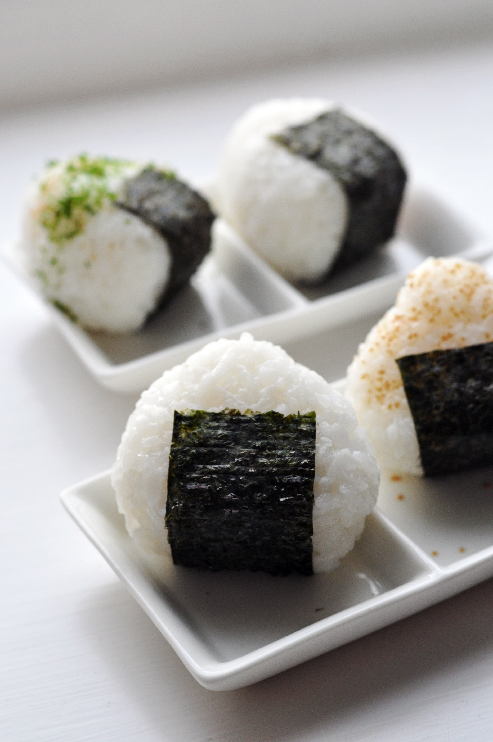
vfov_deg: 27.0
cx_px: 246
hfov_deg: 18.1
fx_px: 1545
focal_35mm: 75
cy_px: 371
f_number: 5.6
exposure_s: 1/60
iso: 640
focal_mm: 50
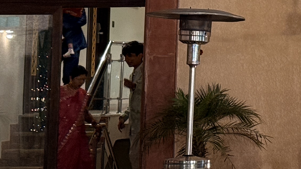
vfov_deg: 6.4
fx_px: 1492
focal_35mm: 187
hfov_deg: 10.8
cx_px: 525
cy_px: -54
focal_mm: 6.76
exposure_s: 1/50
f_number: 1.78
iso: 100
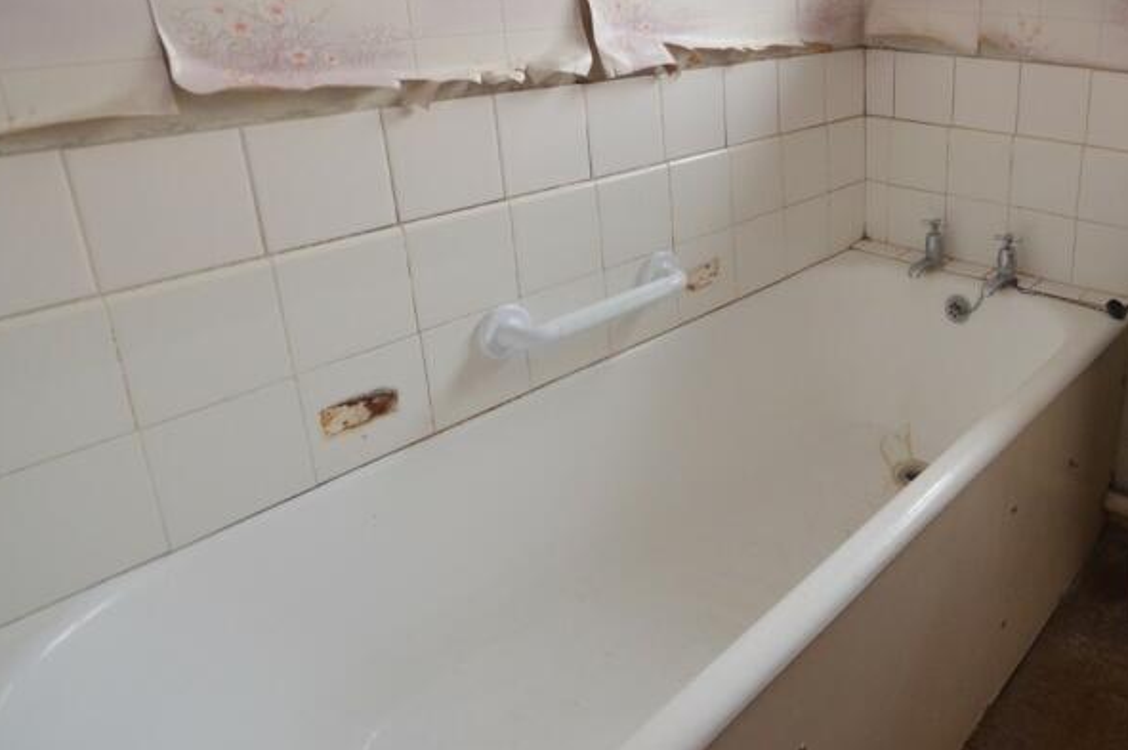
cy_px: 215
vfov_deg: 48.1
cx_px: 895
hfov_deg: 63.7
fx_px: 814
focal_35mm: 26
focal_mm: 10
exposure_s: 1/30
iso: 800
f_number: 7.1
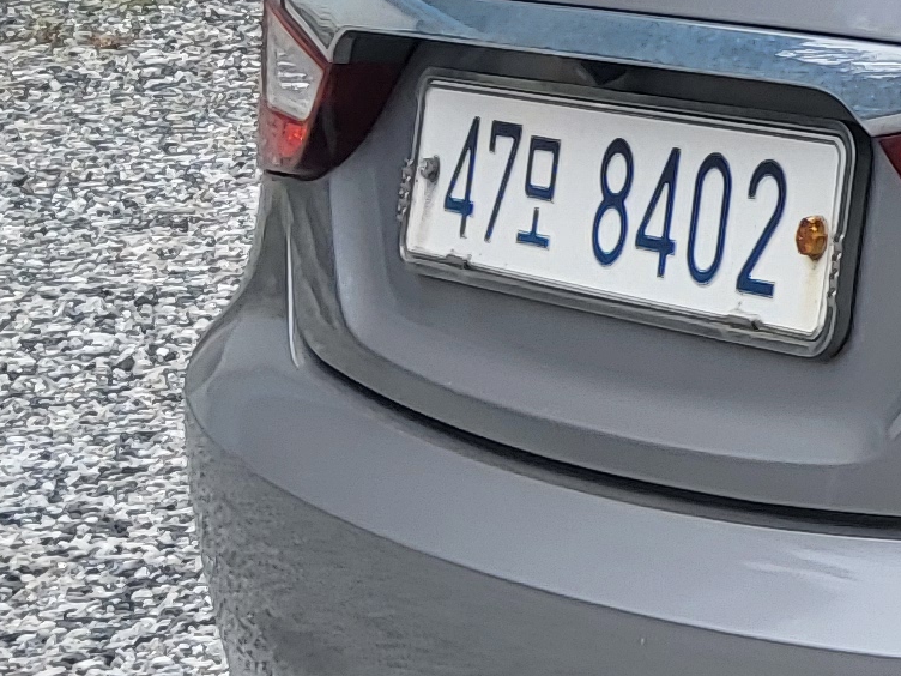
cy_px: 258
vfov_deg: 10.5
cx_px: 2237
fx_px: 3670
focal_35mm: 141
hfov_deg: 11.4
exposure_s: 1/167
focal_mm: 3.98
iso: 12
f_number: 1.8
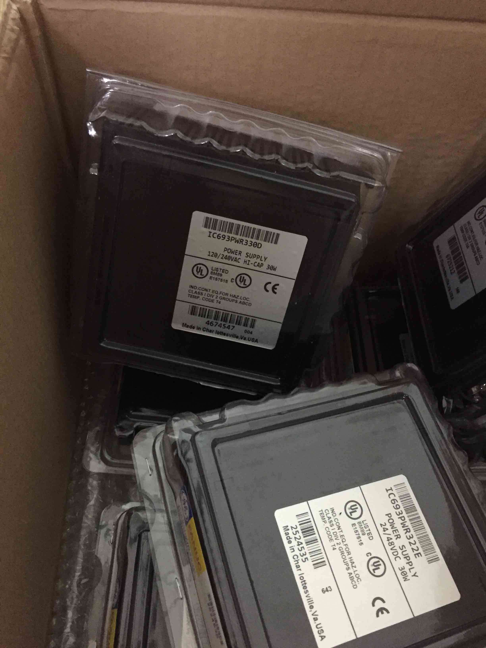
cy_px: 324
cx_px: 243
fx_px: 543
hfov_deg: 48.2
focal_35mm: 29
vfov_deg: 61.7
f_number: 2.2
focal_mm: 4.15
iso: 400
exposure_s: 1/17
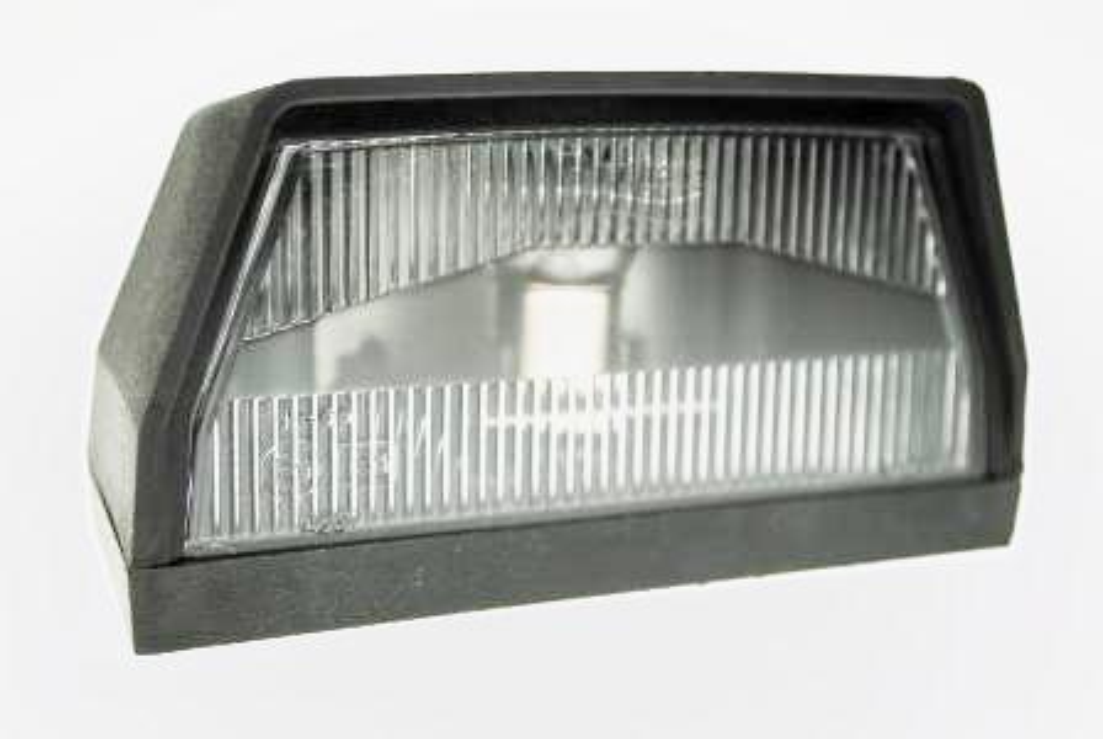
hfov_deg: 30.5
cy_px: 370
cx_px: 552
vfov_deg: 20.7
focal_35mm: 66
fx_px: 2025
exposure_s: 1/60
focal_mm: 44
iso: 100
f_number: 5.3
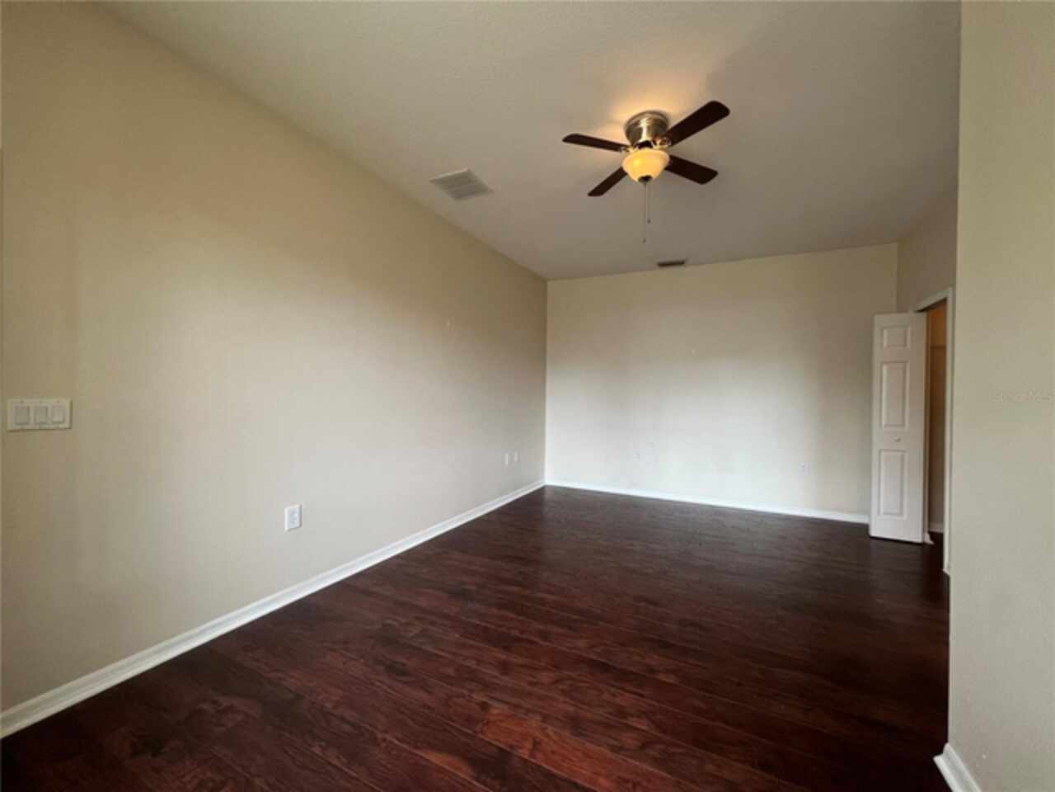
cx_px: 528
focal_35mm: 13
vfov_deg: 89.9
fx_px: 396
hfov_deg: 106.2
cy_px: 396
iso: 200
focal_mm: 1.57
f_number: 1.8
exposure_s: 1/120
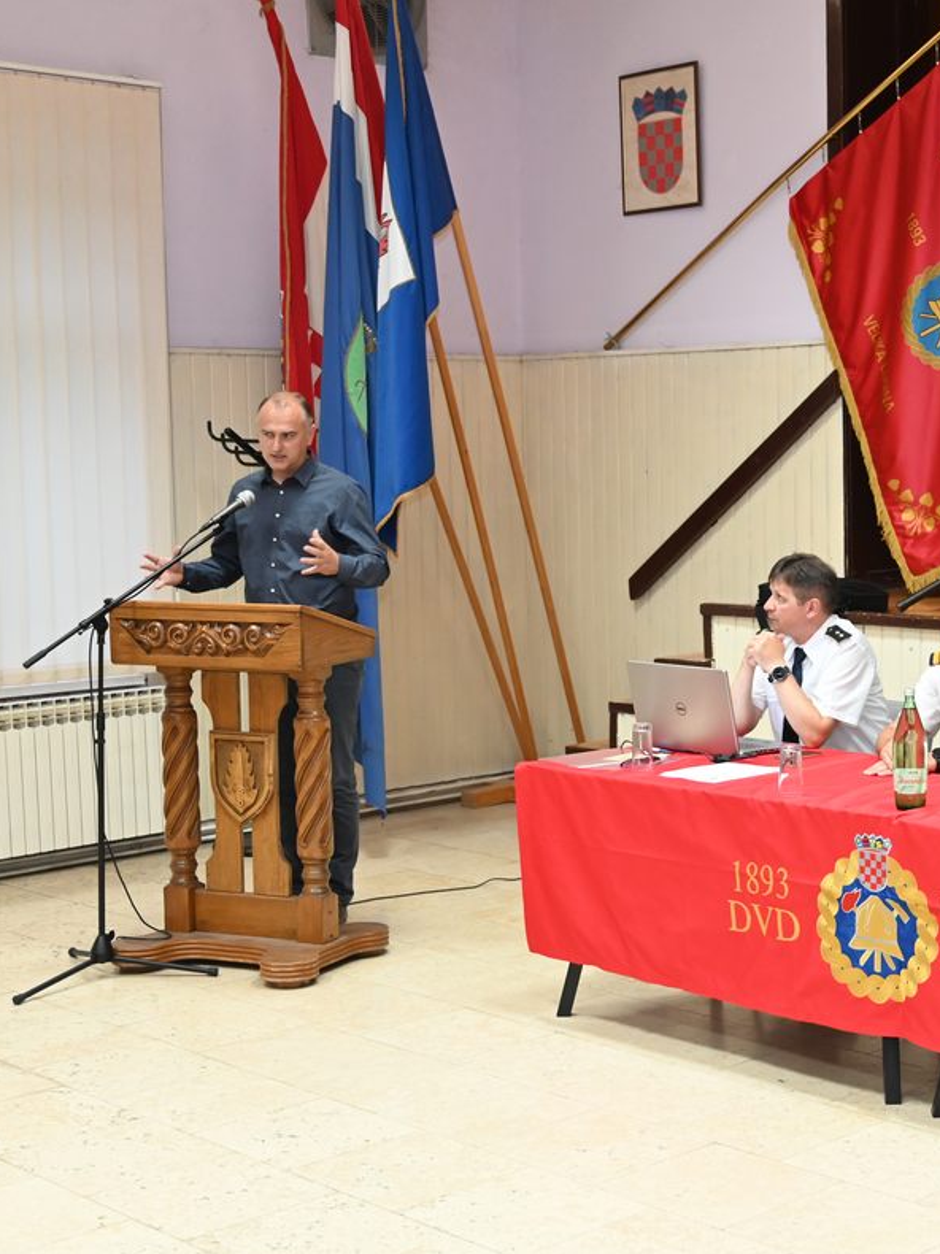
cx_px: 743
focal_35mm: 57
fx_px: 2065
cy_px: 633
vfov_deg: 33.8
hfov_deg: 25.2
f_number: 4
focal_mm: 39
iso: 2500
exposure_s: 1/60
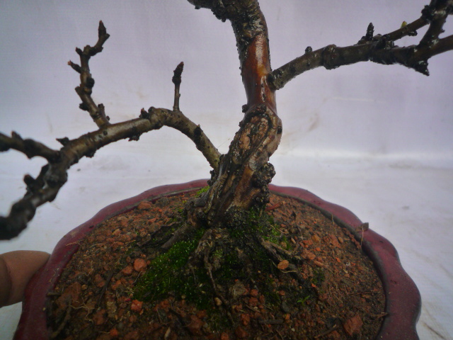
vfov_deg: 54.9
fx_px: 327
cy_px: 170
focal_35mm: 25
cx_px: 226
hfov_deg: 69.4
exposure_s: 1/250
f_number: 2.8
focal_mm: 4.4
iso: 160
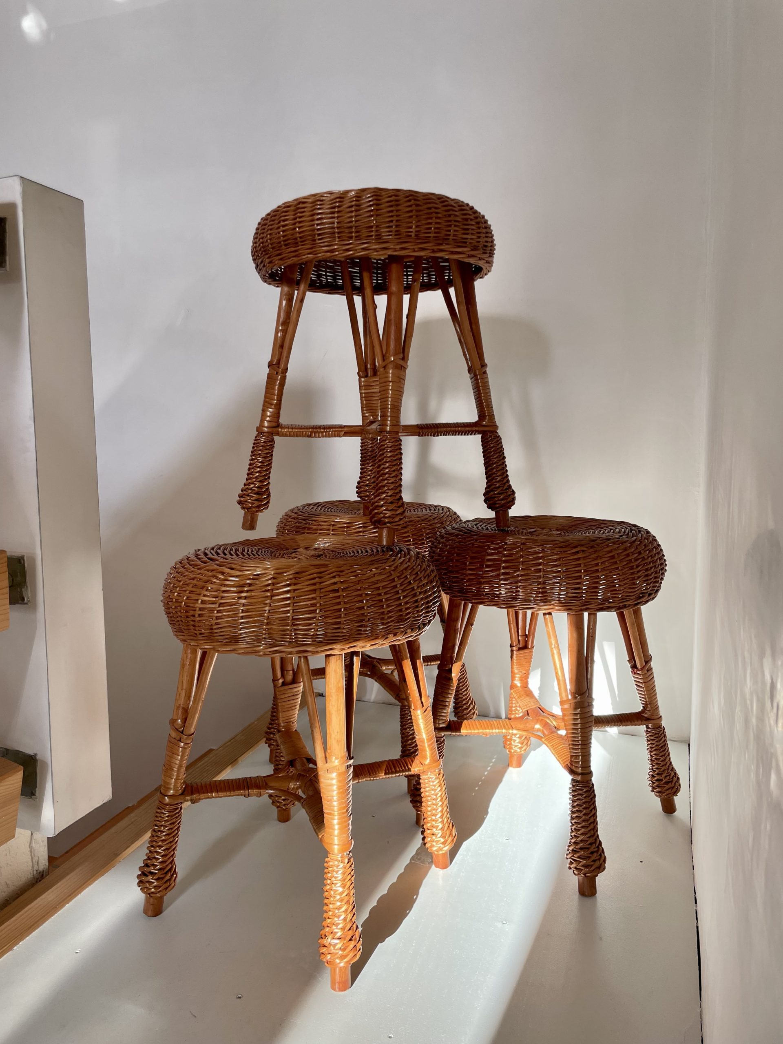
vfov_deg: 67.3
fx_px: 784
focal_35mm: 26
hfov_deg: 53.1
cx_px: 392
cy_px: 522
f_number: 1.6
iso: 40
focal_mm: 4.2
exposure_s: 1/278
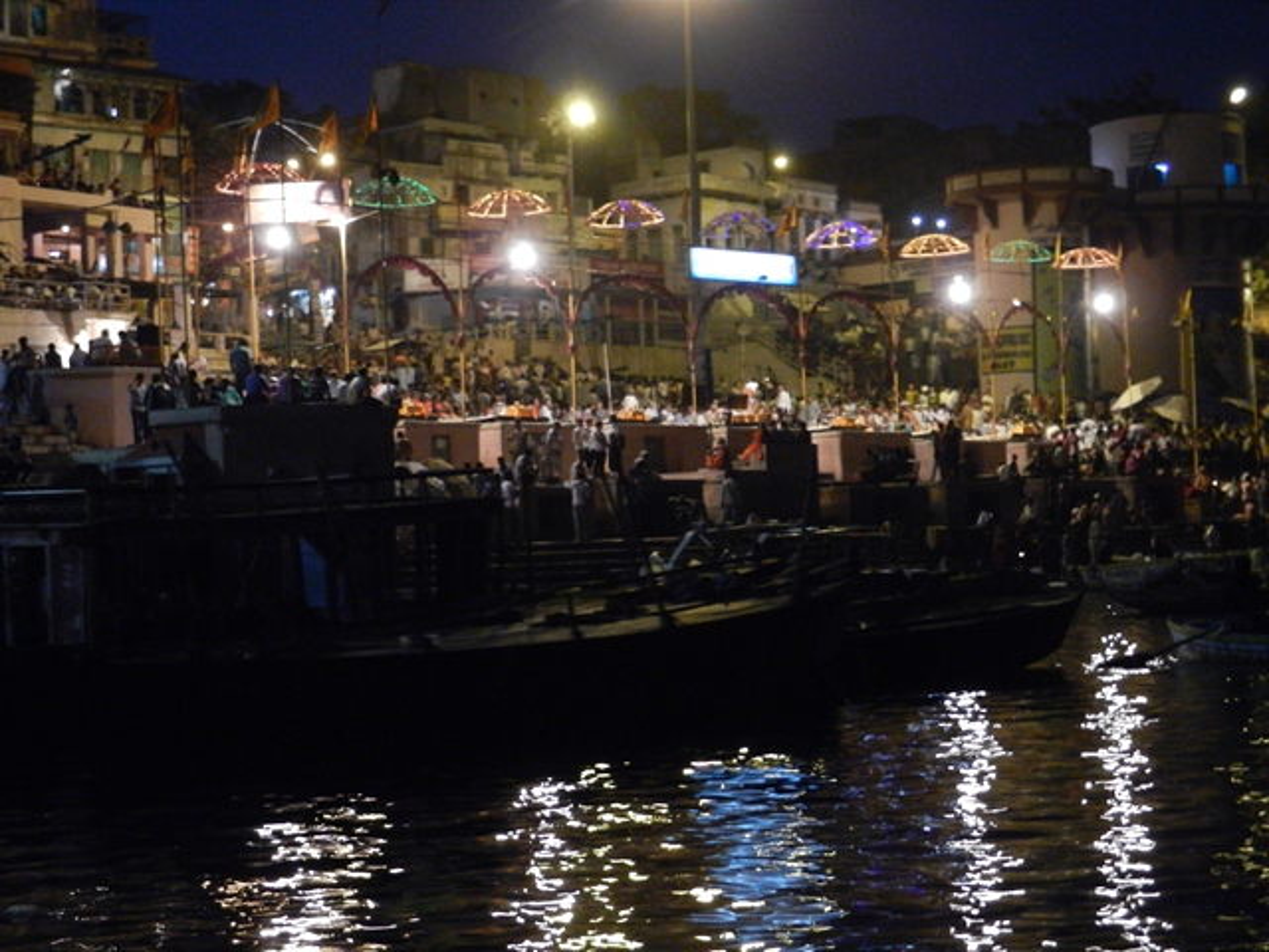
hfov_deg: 28.6
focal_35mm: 68
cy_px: 476
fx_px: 2493
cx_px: 634
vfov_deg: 21.6
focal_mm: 12.3
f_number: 4.6
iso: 320
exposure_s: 1/15
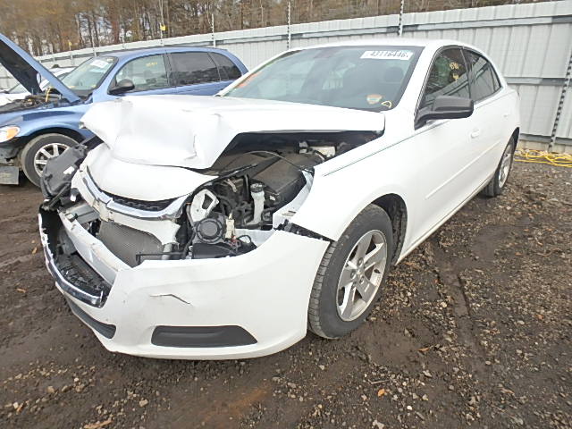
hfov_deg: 79.0
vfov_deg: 63.4
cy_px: 214
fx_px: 347
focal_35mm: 21
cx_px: 286
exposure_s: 1/400
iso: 125
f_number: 3.5
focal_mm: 3.7
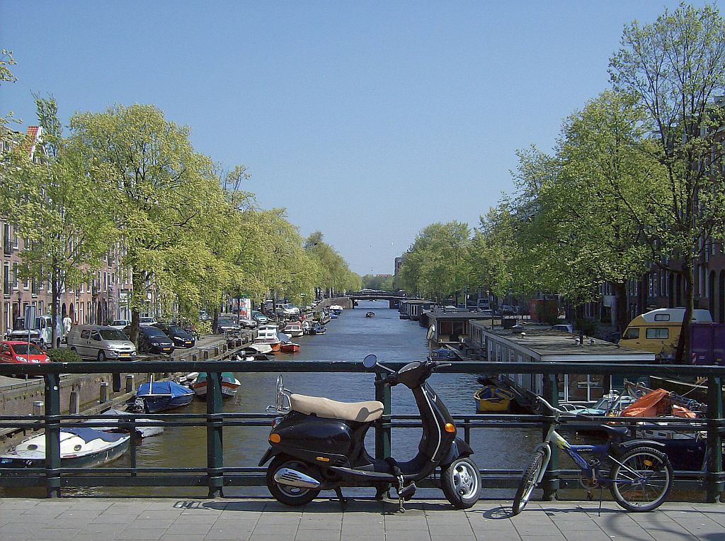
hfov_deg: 41.3
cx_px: 362
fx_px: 961
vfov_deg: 31.4
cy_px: 270
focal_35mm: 46
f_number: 5.1
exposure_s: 1/741
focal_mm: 7.7
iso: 100
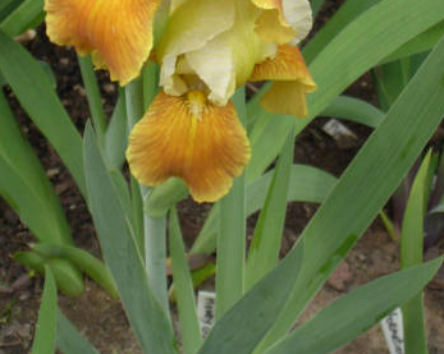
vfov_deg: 9.4
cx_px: 193
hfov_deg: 11.8
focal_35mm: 164
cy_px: 54
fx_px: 2153
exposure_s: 1/132
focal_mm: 13.7
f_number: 4.3
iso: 100
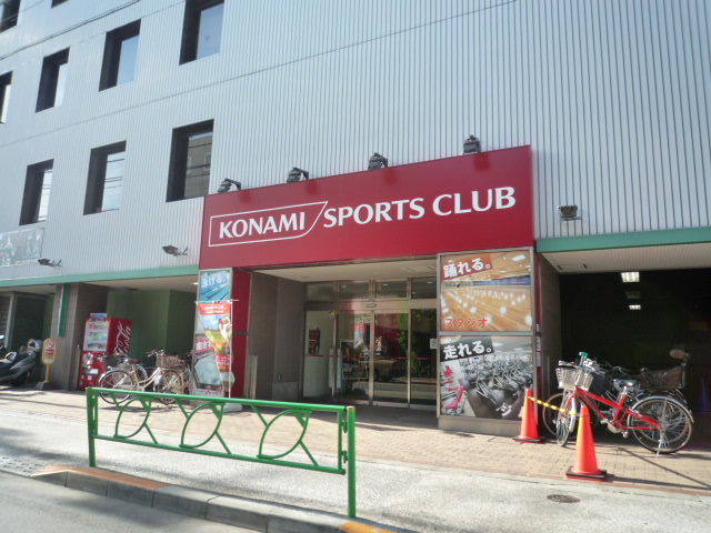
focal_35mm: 25
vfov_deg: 54.9
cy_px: 266
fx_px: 513
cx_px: 356
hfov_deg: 69.4
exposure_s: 1/250
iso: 160
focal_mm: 4.4
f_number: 2.8
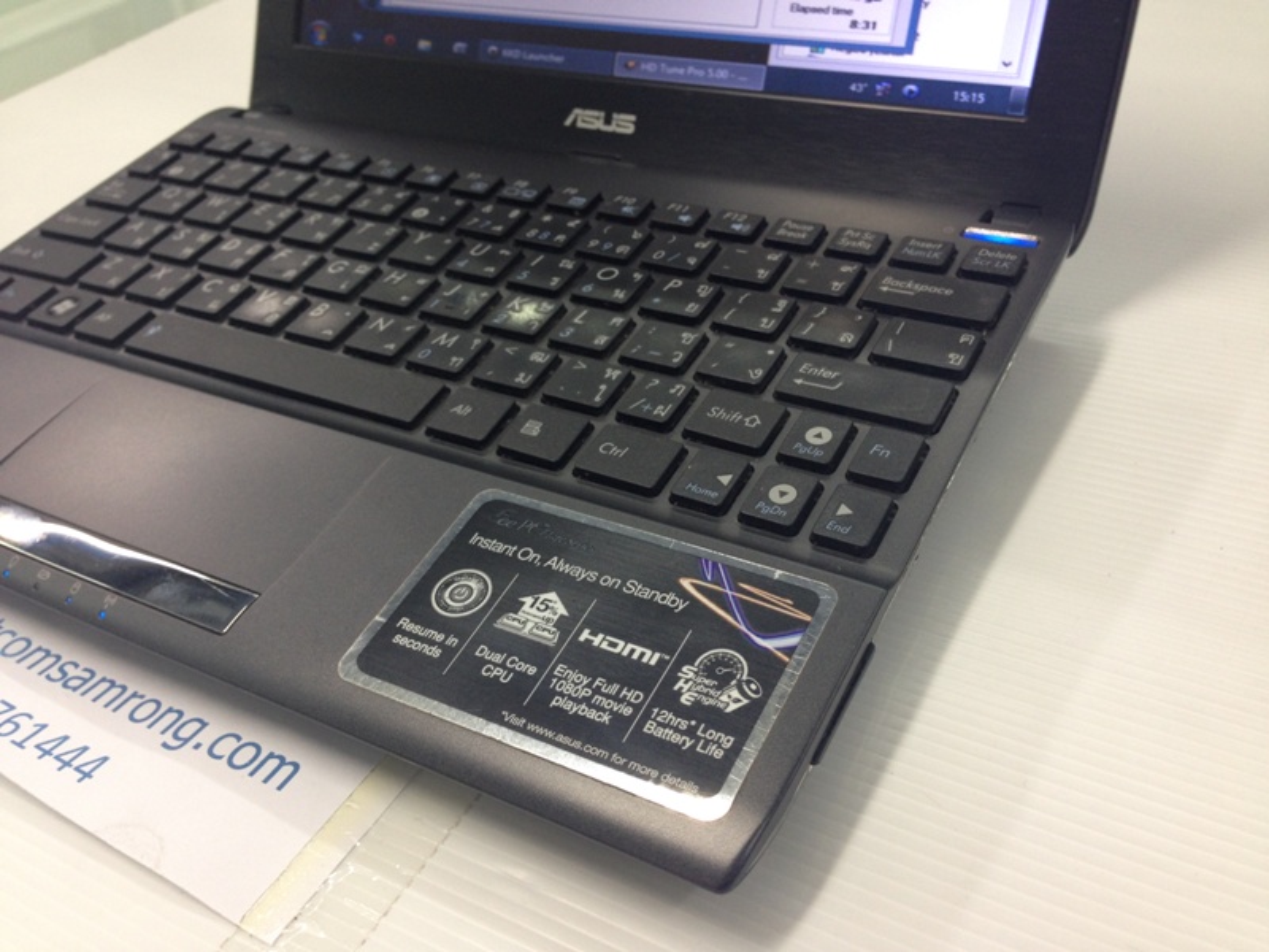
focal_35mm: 33
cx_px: 634
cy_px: 476
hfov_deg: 55.4
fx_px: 1210
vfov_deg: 42.9
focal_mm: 4.12
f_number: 2.4
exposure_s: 1/20
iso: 80
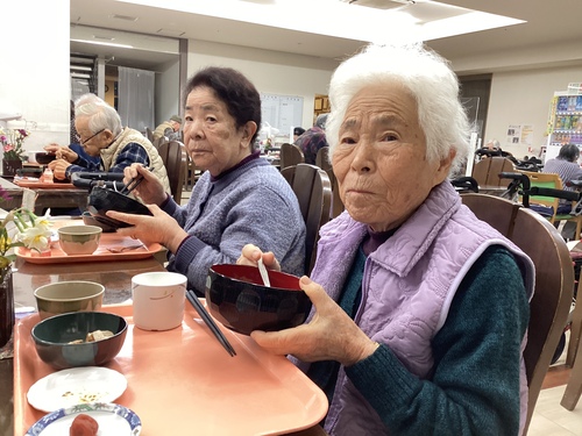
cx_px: 291
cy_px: 218
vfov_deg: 45.4
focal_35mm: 31
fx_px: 521
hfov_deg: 58.4
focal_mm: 3.3
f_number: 2.4
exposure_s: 1/60
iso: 160
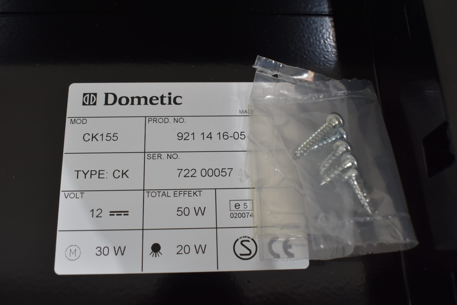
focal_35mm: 38
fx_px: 476
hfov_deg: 51.3
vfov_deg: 35.5
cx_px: 228
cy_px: 152
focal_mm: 25
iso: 400
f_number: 7.1
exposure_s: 1/60
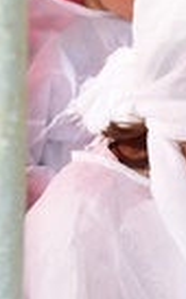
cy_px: 356
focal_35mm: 301
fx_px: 2454
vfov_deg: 6.9
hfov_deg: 4.1
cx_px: 674
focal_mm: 62
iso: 640
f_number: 5.6
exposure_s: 1/60
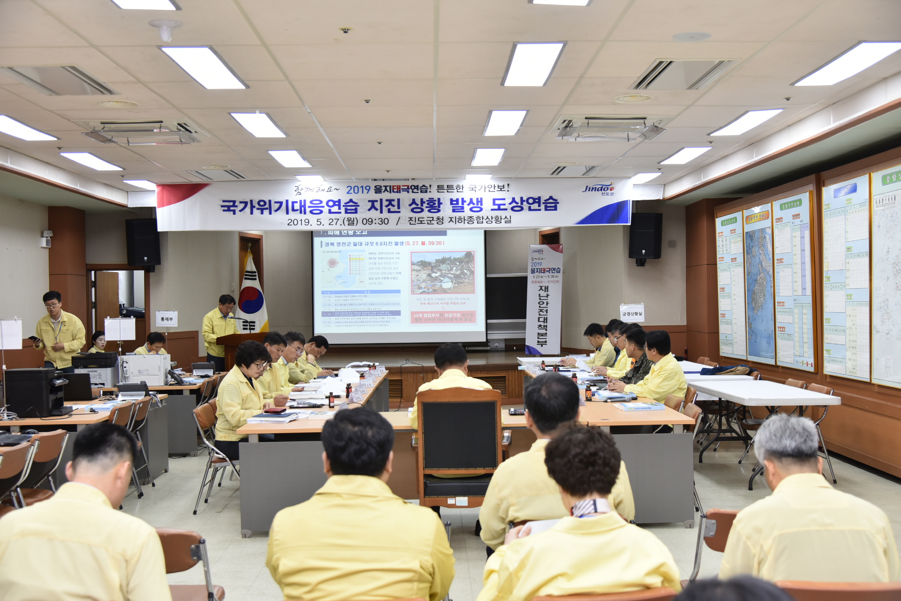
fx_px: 951
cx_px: 450
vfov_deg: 35.1
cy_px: 300
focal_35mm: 38
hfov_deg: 50.7
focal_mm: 38
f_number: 4.5
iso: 800
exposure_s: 1/125
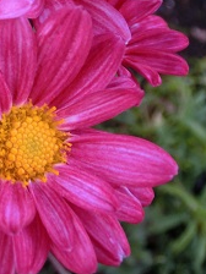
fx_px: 603
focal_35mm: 76
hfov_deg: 18.6
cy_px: 64
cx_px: -26
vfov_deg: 25.3
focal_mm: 6.5
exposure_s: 1/125
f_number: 4.1
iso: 250
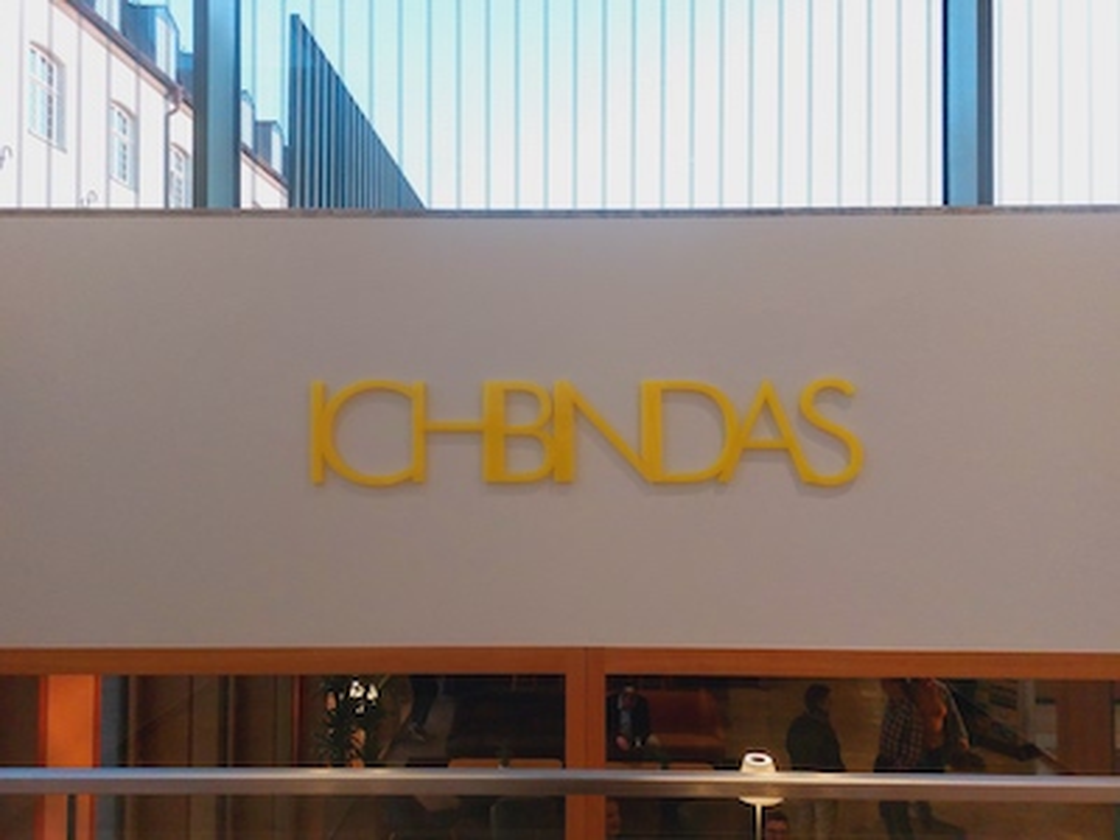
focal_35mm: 25
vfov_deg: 54.9
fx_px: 809
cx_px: 560
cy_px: 420
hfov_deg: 69.4
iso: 250
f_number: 1.8
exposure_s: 1/100
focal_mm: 5.23
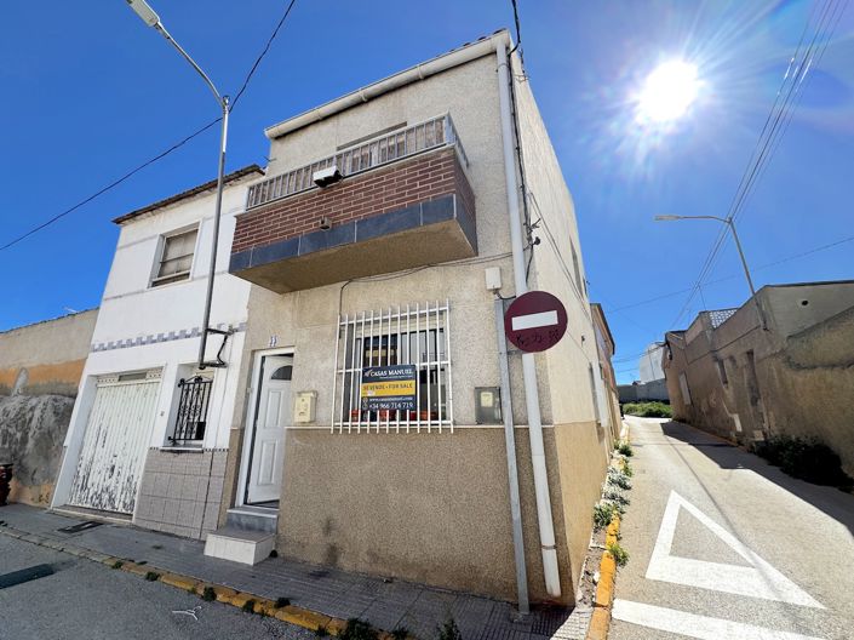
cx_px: 427
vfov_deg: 85.6
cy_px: 320
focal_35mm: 14
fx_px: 345
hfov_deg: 102.1
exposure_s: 1/1880
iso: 50
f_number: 2.2
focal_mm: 2.22
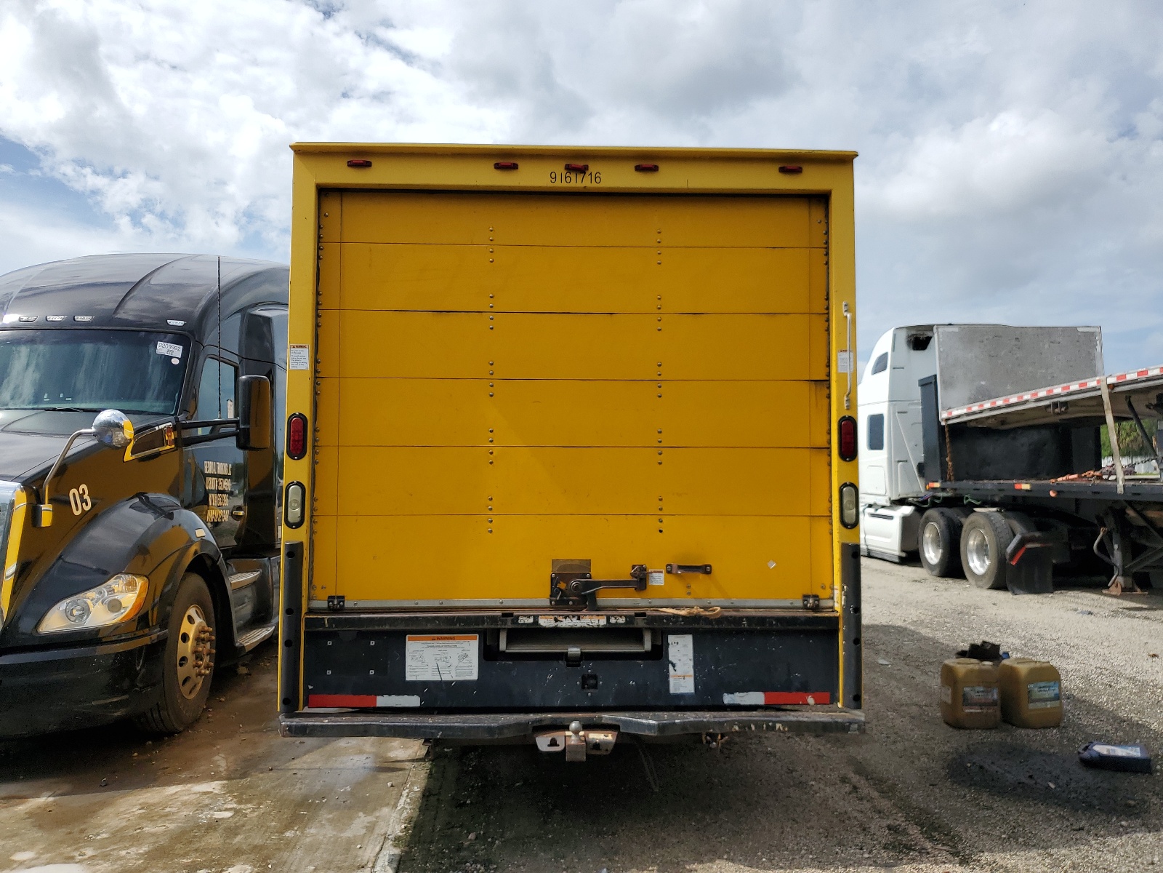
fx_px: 874
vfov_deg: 53.1
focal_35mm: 26
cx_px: 582
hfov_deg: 67.3
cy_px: 436
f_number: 1.5
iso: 50
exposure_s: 1/3333
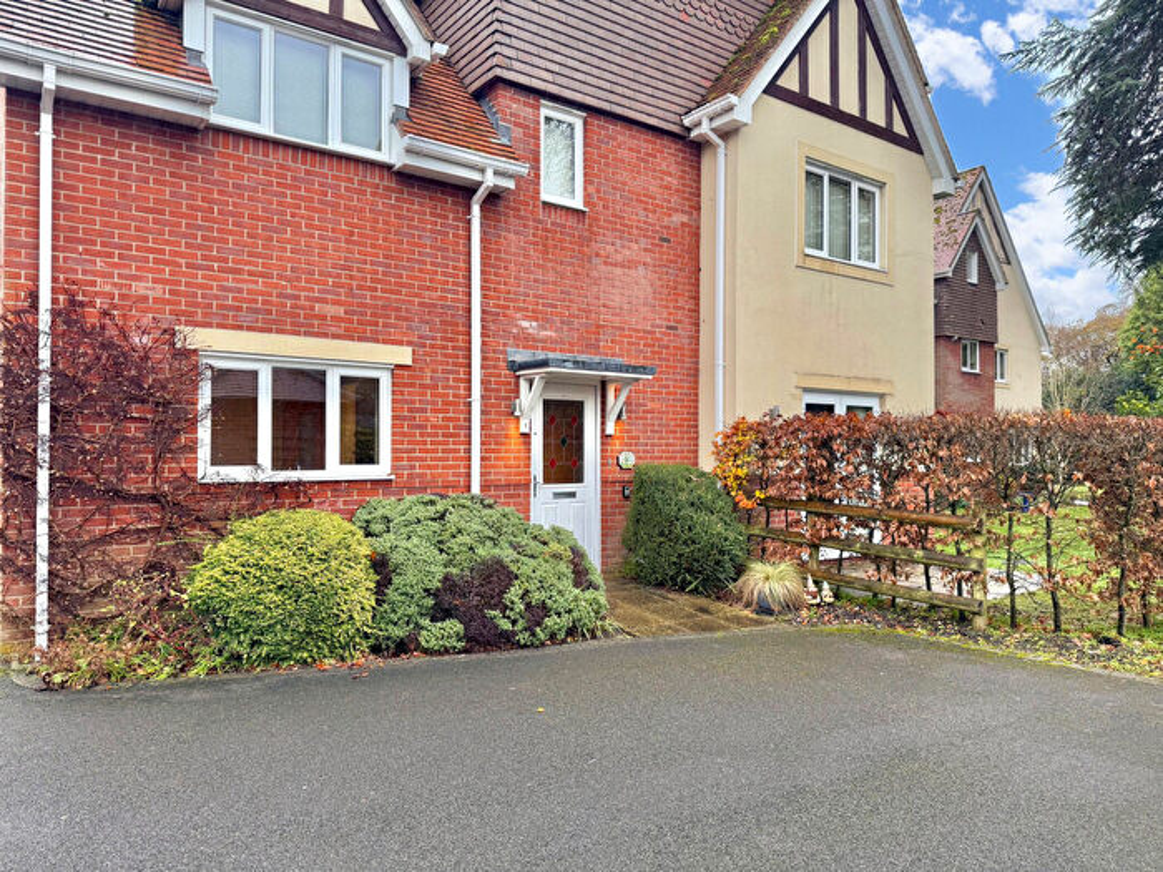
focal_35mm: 24
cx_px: 582
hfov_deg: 71.6
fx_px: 806
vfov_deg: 56.8
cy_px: 436
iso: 125
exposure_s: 1/193
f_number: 1.78
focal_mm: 6.76
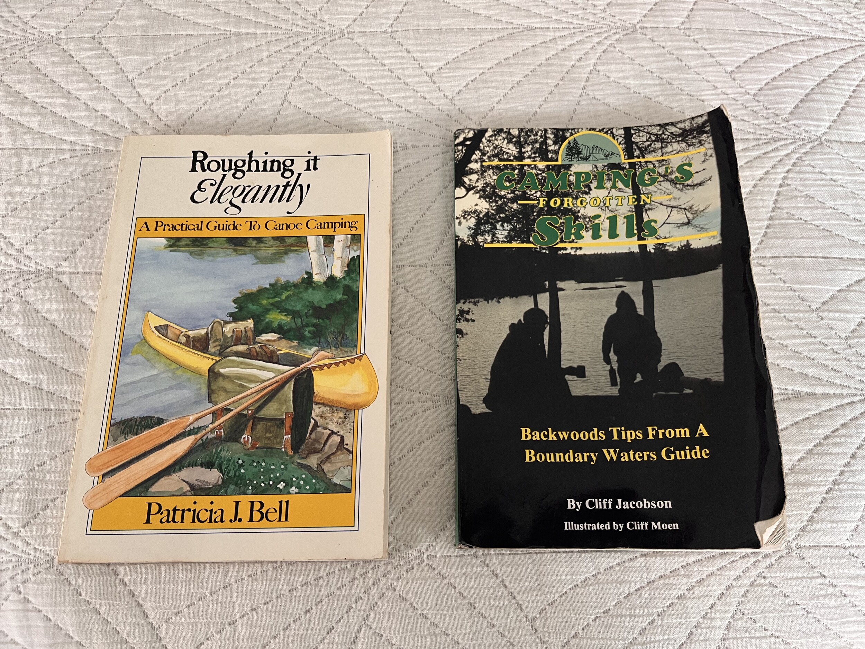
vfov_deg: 53.1
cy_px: 324
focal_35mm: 26
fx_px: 650
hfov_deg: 67.3
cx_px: 432
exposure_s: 1/60
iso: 200
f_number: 1.6
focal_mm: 5.1
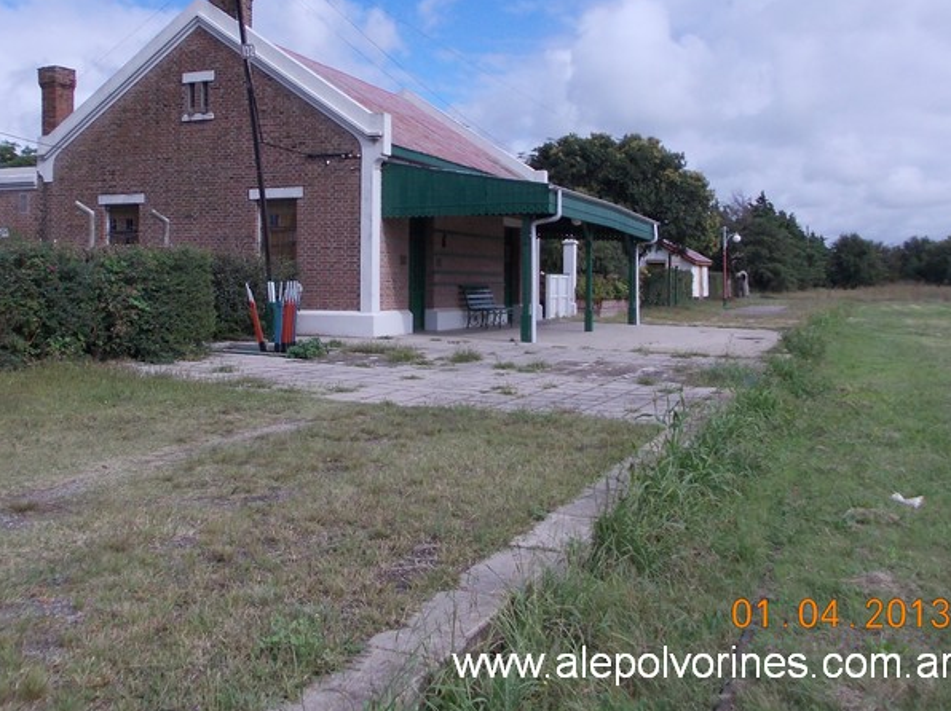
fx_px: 988
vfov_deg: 39.3
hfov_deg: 51.2
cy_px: 265
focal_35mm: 36
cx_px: 402
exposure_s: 1/500
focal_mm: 4
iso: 80
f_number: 5.4
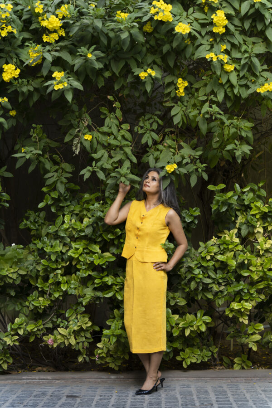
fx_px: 839
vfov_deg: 27.3
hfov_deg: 18.4
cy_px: 204
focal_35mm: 74
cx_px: 136
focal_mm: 74
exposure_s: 1/80
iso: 160
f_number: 4.5
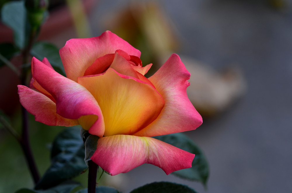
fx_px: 1093
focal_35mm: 135
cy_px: 96
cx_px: 146
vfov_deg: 10.1
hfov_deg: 15.2
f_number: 9
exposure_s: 1/125
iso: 100
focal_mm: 90
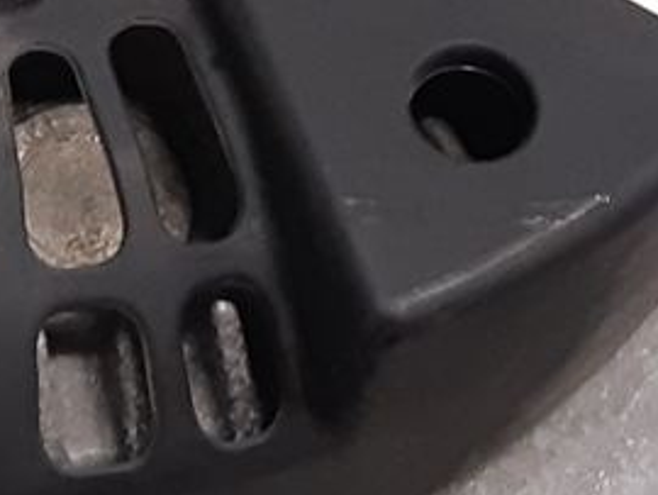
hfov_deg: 9.7
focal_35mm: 197
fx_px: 3748
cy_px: -119
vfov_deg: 7.5
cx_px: -351
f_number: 1.7
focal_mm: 3.93
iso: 160
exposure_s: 1/50
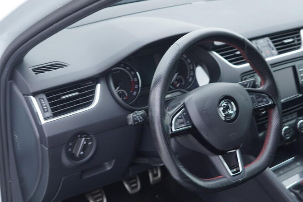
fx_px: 463
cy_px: 127
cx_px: 189
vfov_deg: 24.6
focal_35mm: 55
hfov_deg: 36.0
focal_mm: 24
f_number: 2.8
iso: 160
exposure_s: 1/40
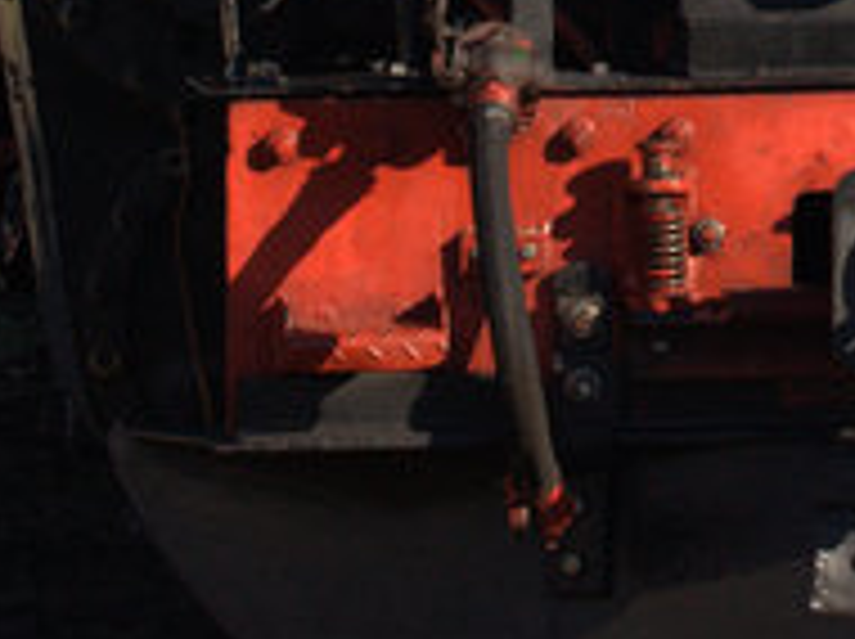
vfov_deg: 2.2
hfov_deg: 3.0
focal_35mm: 663
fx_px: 16355
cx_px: 1150
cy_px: -896
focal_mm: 112
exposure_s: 1/1250
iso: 500
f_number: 6.3
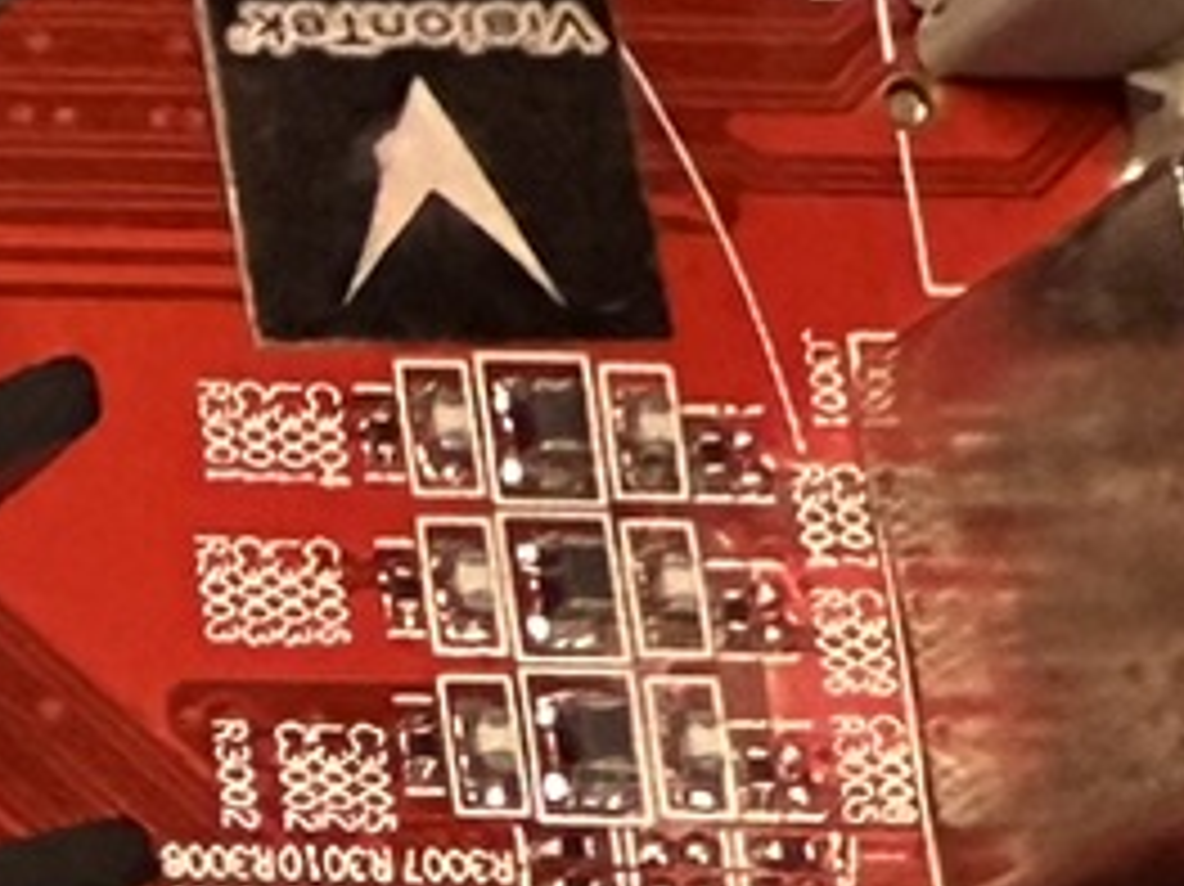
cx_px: -1945
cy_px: 756
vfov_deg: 7.9
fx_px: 6393
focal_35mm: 187
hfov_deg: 9.2
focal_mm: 2.22
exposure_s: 1/60
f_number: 2.2
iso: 400
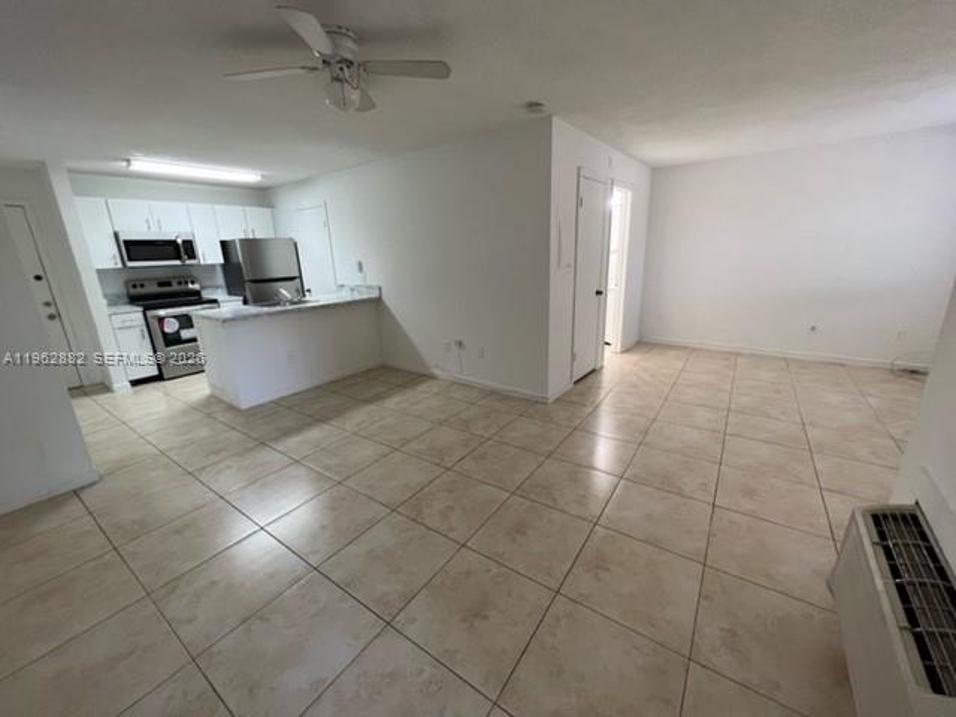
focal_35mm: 13
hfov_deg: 106.2
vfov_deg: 89.9
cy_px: 358
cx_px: 478
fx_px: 359
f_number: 1.8
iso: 200
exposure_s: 1/120
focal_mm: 1.57
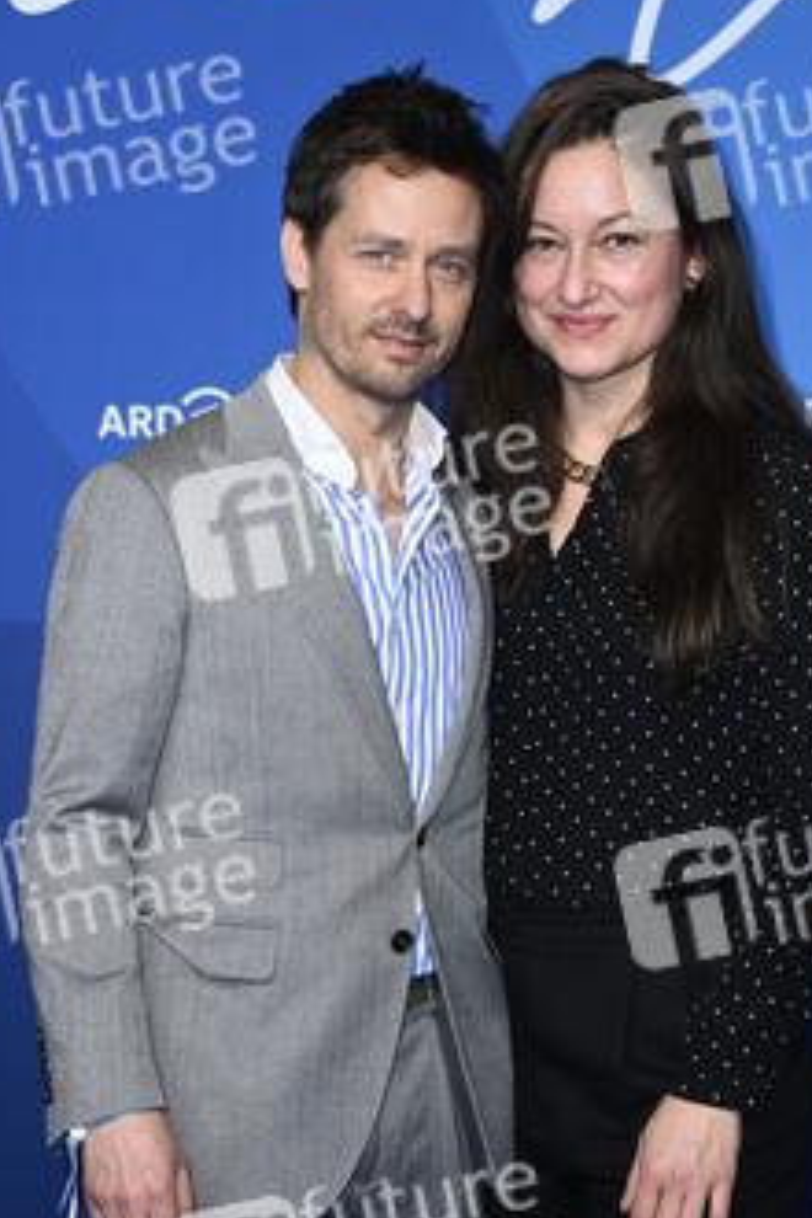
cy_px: 698
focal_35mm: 103
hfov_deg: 13.3
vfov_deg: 19.8
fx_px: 3485
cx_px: 469
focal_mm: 85
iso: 1000
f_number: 5.6
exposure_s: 1/250
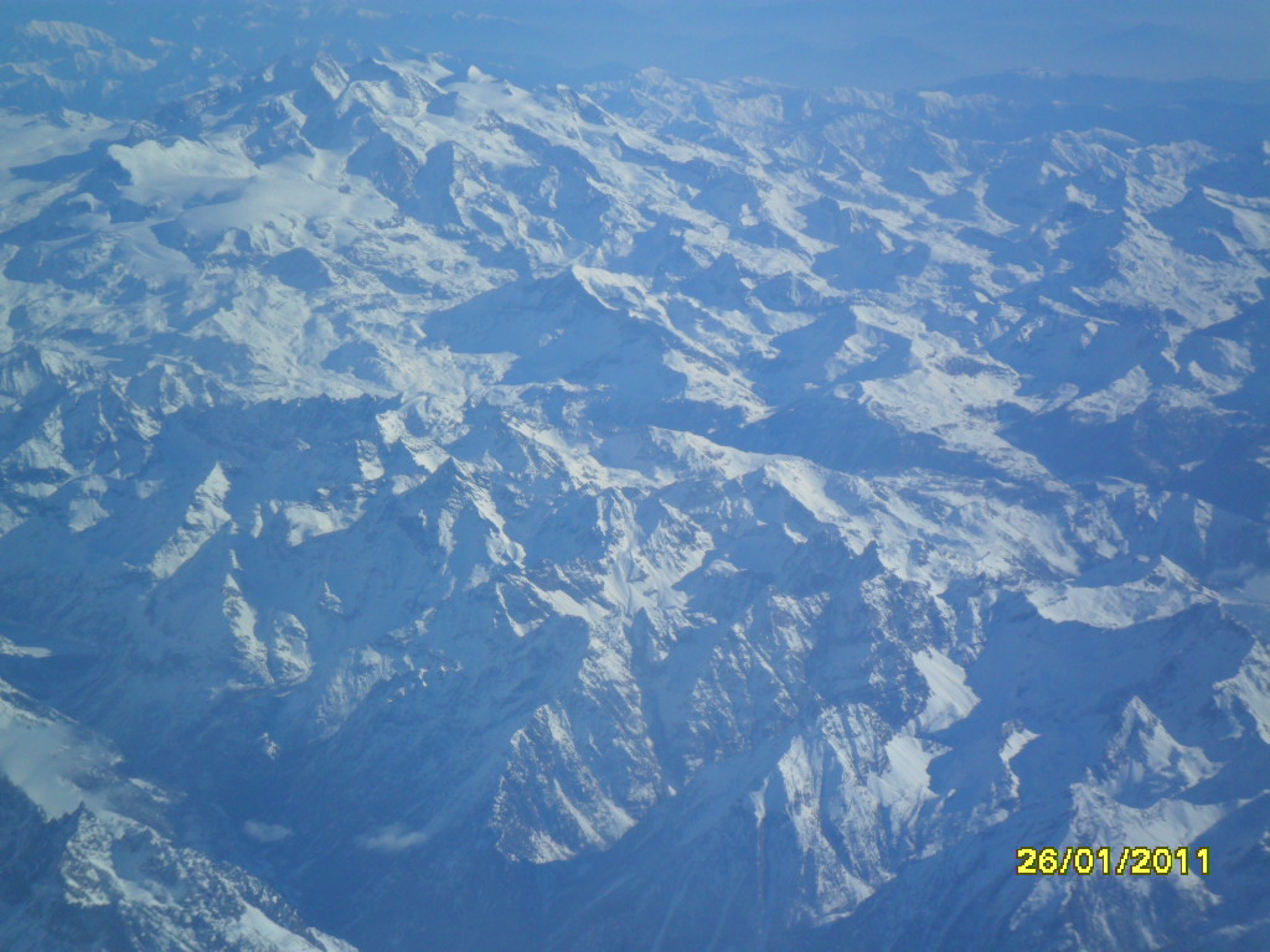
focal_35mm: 135
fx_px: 4953
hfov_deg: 14.6
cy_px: 476
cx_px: 635
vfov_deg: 11.0
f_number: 5.9
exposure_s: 1/750
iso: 100
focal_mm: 24.5
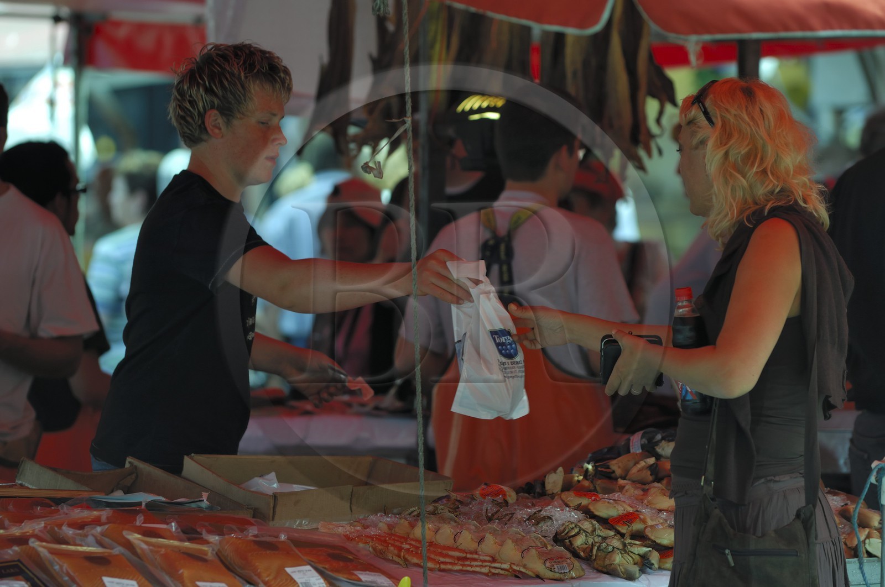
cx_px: 442
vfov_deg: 5.1
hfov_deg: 7.6
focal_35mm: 270
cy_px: 294
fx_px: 6628
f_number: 3.5
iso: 100
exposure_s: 1/250
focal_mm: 180
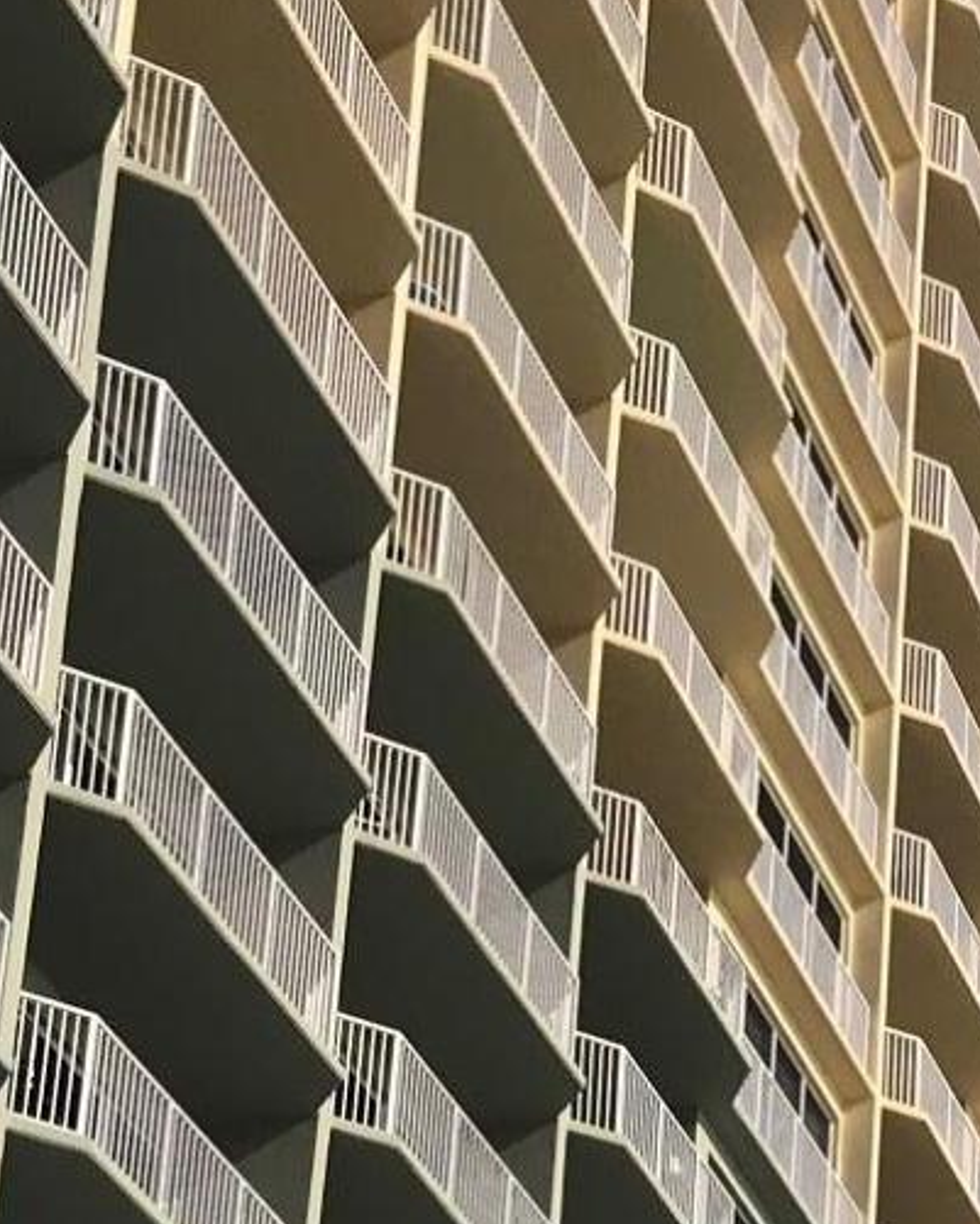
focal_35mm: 109
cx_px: 1263
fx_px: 3951
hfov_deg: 13.6
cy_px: 2233
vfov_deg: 15.2
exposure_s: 1/5319
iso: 20
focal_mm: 3.99
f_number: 1.8
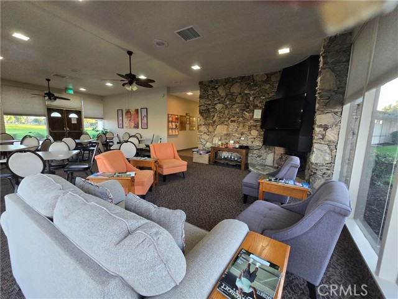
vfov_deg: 89.9
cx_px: 199
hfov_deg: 106.2
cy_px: 150
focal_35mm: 13
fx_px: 149
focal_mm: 2.2
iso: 320
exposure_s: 1/60
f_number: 2.2
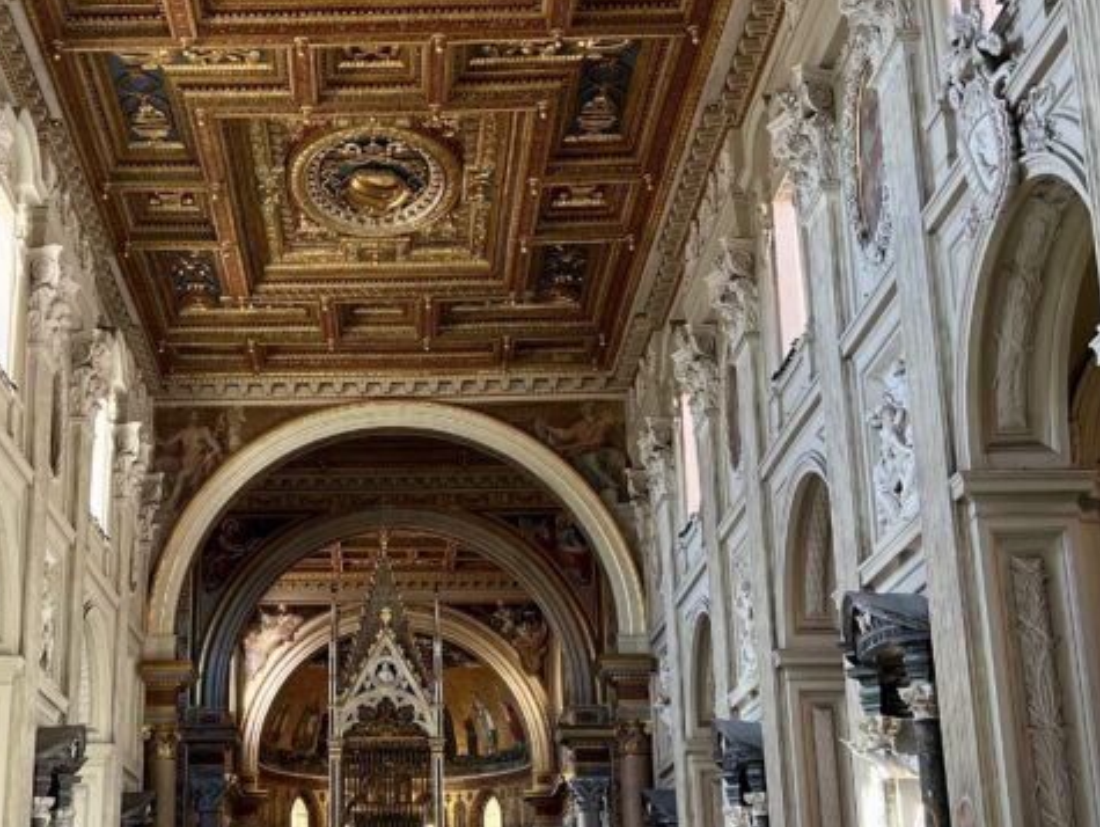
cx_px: 340
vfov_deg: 26.1
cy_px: 463
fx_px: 1781
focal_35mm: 56
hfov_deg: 33.9
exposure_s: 1/119
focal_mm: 5.7
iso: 125
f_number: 1.5
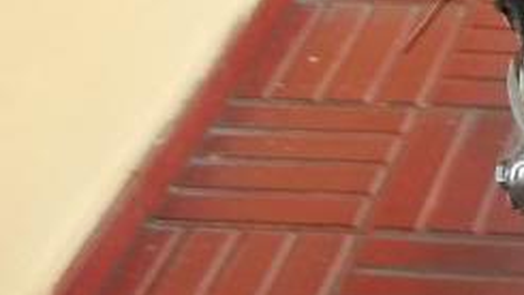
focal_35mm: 146
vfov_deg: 8.1
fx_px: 2029
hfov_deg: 13.7
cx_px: 819
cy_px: -209
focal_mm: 5.7
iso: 80
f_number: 2.9
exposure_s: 1/30
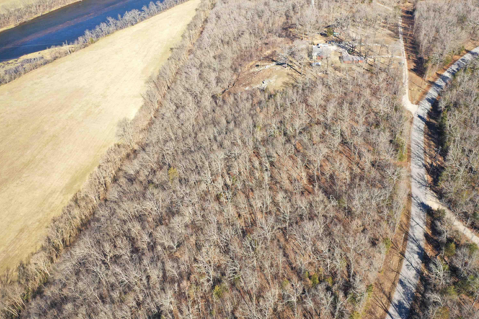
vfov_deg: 45.0
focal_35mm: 29
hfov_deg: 63.7
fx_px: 386
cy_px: 155
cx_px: 244
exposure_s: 1/30
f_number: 3.2
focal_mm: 10.26
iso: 100
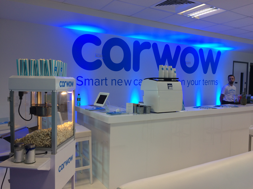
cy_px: 94
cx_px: 126
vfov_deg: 48.2
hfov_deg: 61.7
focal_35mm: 29
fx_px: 212
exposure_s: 1/50
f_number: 2.2
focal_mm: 4.15
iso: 40
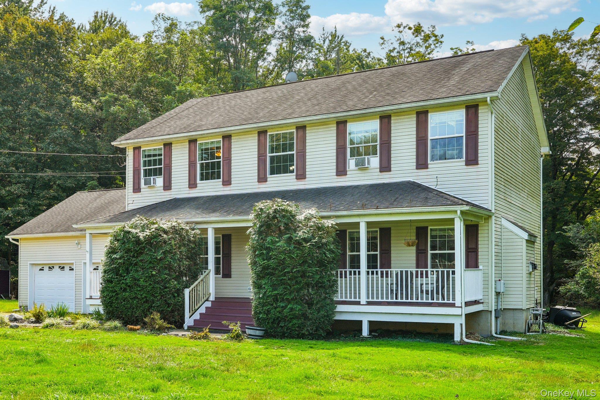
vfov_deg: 35.0
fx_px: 633
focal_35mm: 38
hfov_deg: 50.7
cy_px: 200
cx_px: 300
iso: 100
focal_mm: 25.5
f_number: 9
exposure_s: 1/60
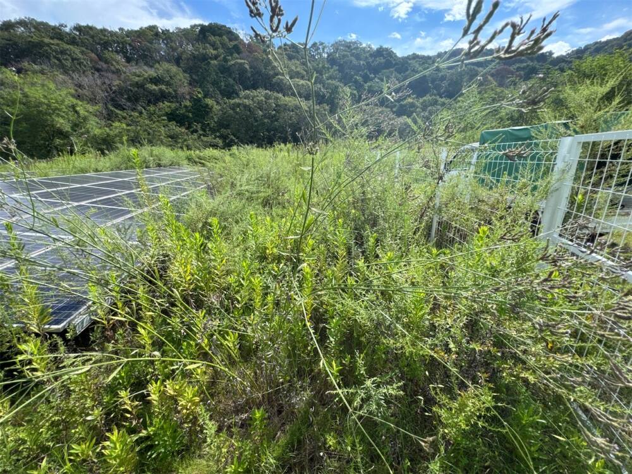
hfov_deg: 102.1
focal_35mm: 14
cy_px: 237
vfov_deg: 85.7
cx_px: 316
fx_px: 256
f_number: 2.2
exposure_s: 1/1094
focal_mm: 2.22
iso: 50
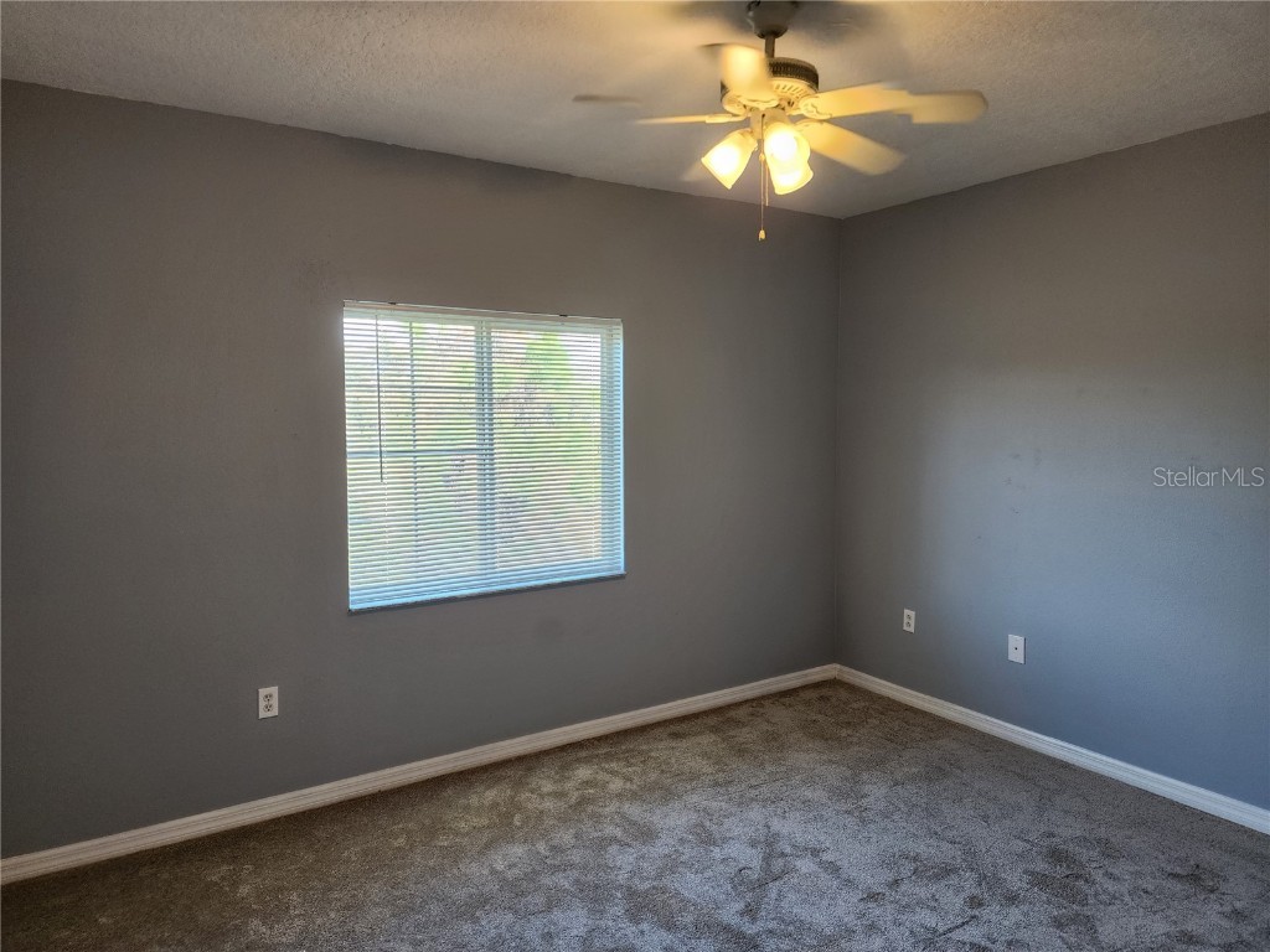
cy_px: 476
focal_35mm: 23
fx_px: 844
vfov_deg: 58.9
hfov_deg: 73.9
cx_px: 635
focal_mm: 6.4
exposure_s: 1/120
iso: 160
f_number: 1.8
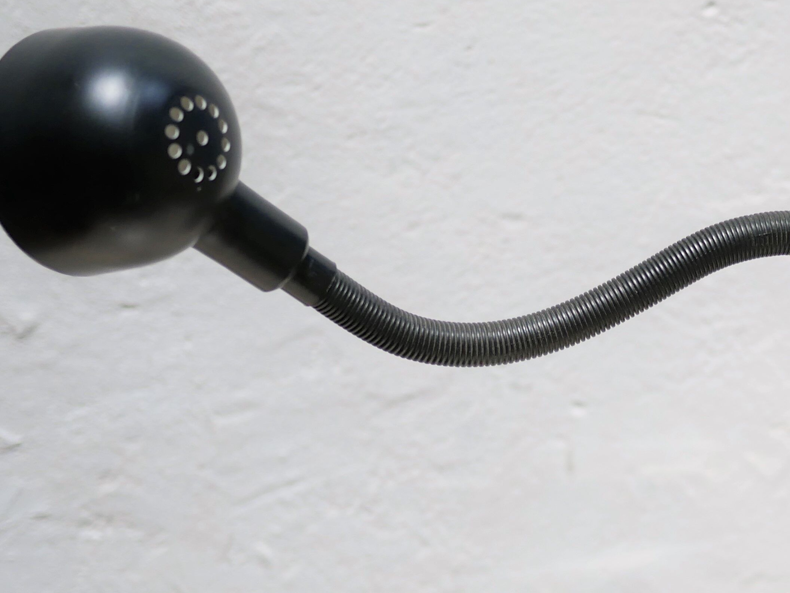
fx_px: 1986
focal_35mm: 87
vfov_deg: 16.9
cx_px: 620
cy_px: 461
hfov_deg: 22.2
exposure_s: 1/60
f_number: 1.7
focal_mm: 20
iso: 320
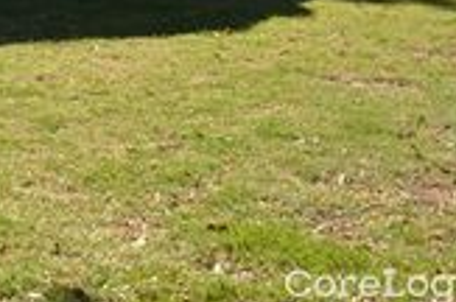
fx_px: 986
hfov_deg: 23.1
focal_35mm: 78
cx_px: -137
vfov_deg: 16.3
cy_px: -108
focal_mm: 18
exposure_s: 1/200
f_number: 8
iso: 100
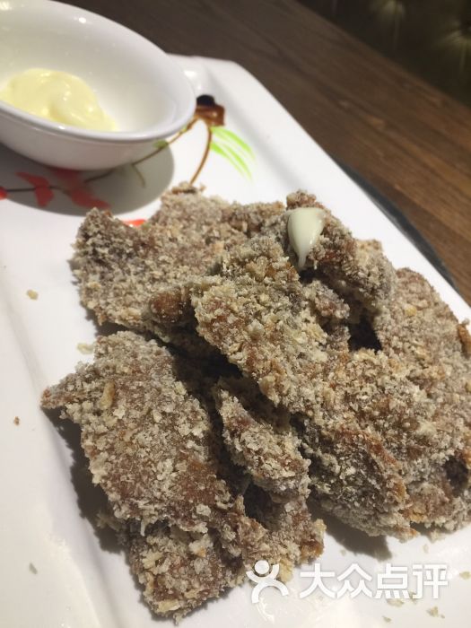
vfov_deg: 61.7
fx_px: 526
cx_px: 236
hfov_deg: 48.2
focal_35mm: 29
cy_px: 314
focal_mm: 4.15
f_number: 2.2
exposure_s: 1/33
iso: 50
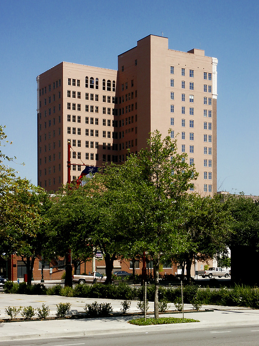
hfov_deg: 22.3
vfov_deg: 29.4
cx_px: 130
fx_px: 658
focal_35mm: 66
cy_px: 173
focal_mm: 13.71
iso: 64
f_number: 8
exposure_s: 1/180
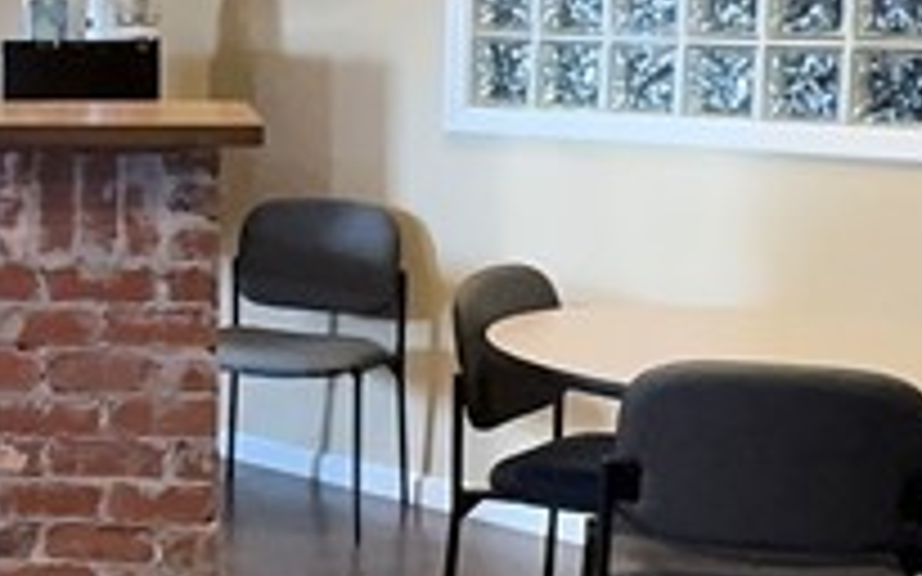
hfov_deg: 26.5
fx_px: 1859
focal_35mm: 74
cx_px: 18
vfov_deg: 17.5
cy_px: 180
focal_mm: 2.22
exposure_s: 1/60
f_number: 2.2
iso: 320
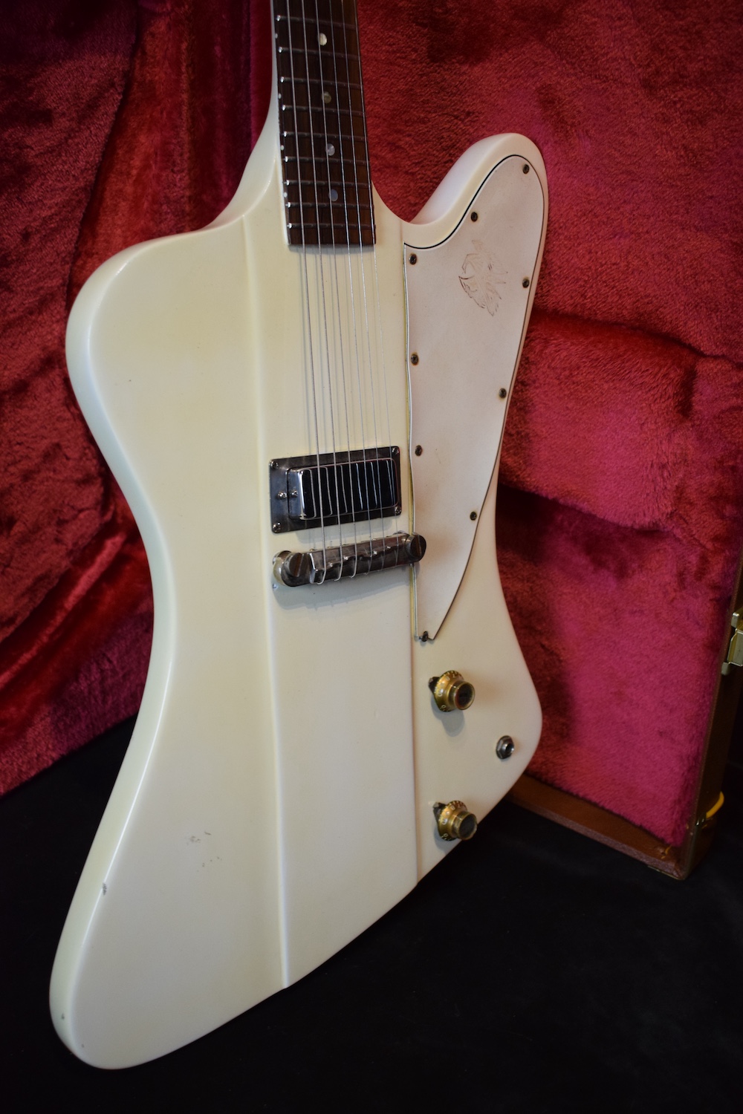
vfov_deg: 47.9
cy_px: 557
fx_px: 1254
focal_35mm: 40
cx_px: 372
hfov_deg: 33.0
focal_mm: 27
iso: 1250
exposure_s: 1/60
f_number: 4
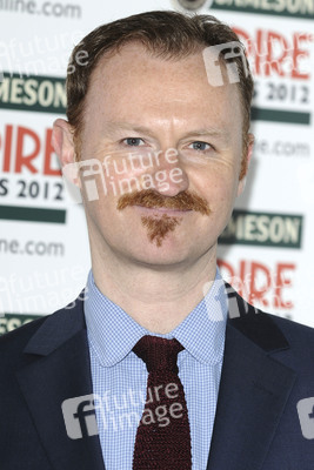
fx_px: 3039
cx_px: 157
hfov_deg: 5.9
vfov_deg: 8.9
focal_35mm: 232
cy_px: 235
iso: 200
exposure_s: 1/200
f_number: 4.5
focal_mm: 155
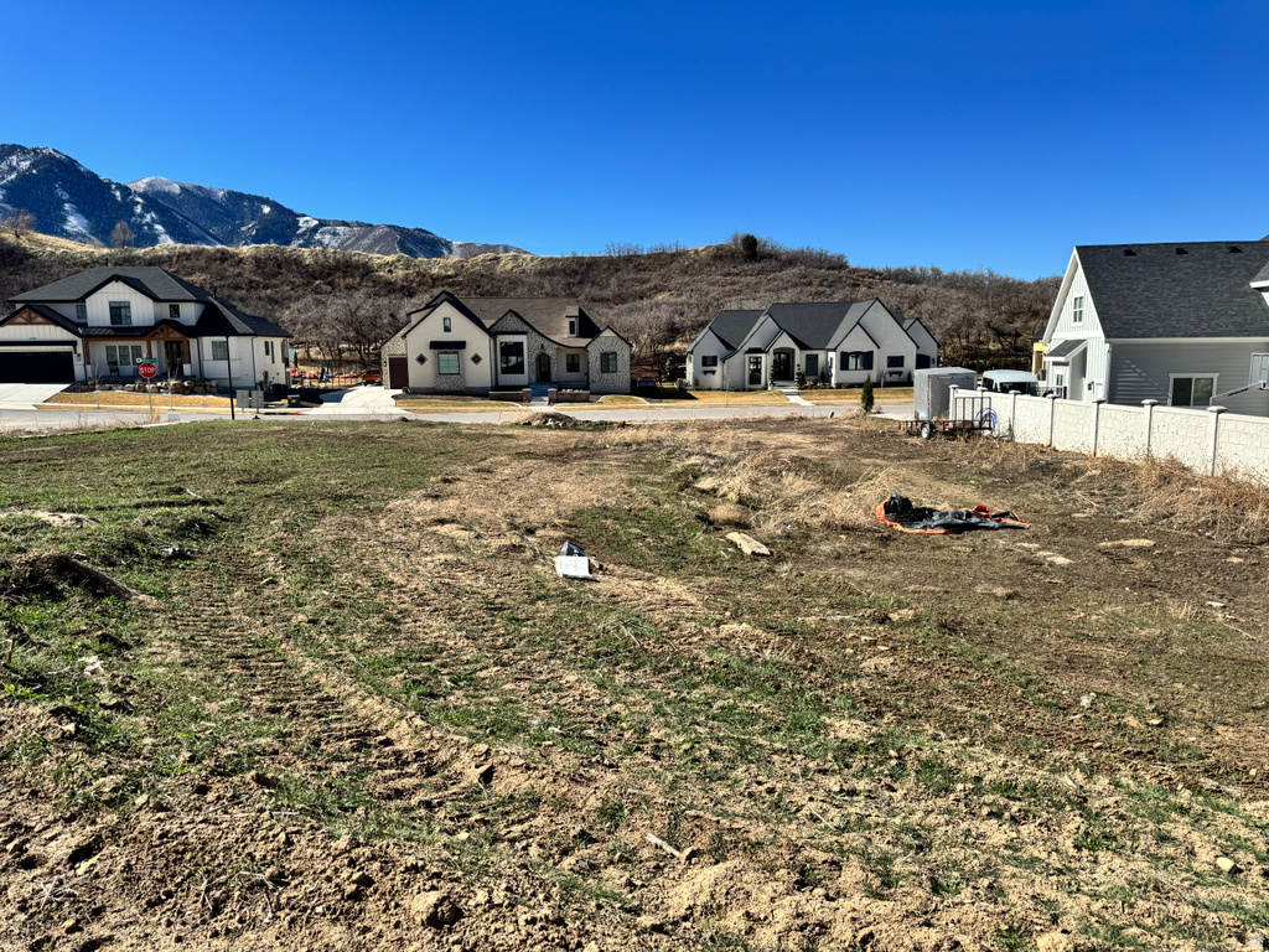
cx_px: 634
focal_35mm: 24
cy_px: 476
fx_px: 880
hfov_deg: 71.6
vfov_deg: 56.8
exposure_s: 1/4049
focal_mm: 6.76
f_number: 1.78
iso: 80
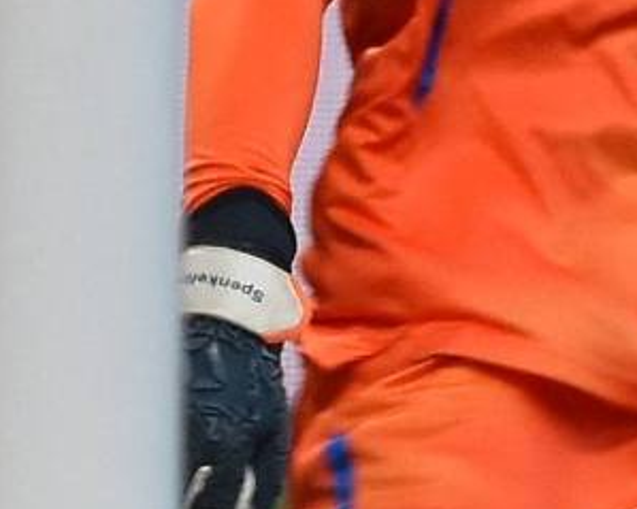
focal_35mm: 1129
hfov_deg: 1.7
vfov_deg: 1.4
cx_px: 1172
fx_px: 21278
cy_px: 332
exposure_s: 1/500
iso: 1000
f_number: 2.8
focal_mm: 125
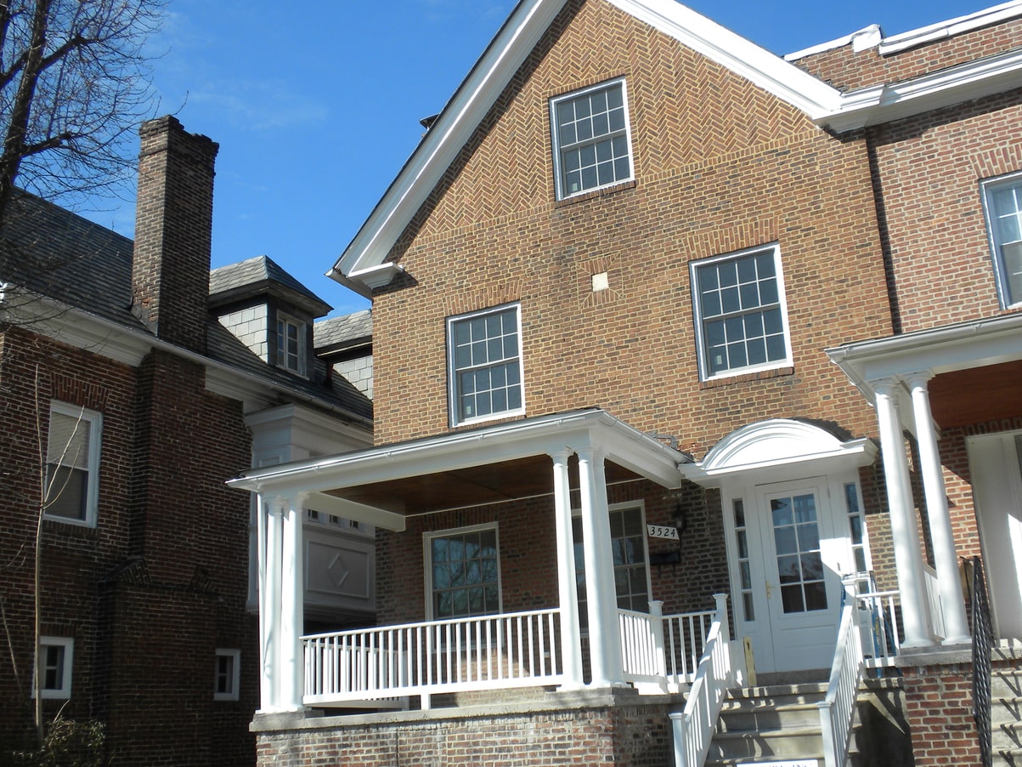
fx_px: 1210
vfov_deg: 35.1
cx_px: 565
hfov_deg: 45.7
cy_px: 395
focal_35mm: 41
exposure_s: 1/91.6
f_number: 10
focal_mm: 6.6
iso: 64
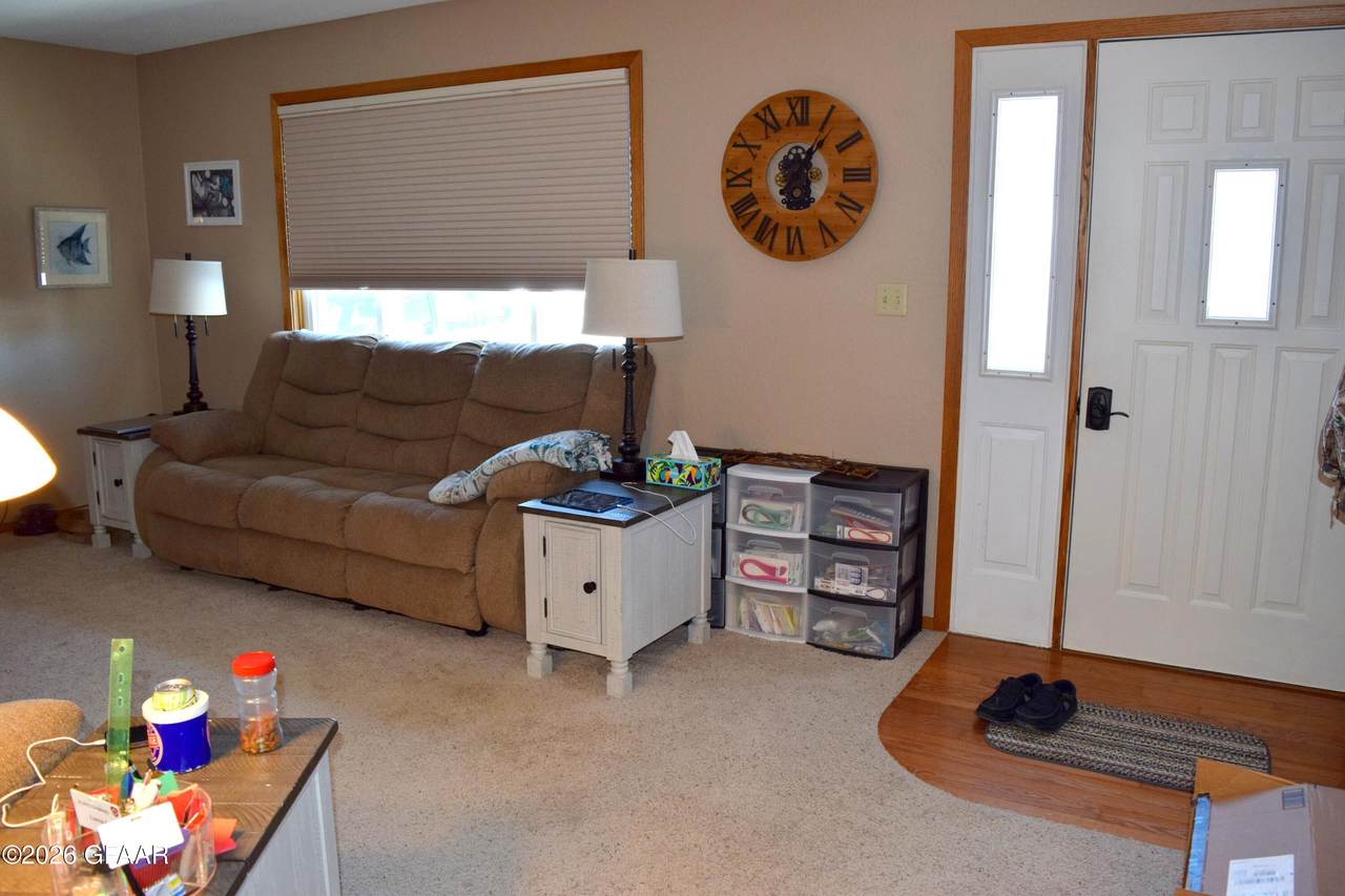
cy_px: 448
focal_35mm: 27
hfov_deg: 67.4
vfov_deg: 47.9
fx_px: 1009
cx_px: 672
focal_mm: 18
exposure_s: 1/100
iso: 800
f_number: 5
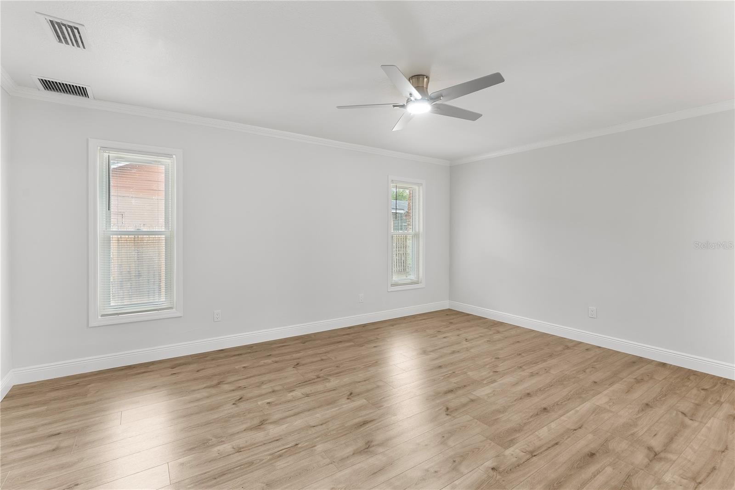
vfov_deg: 73.8
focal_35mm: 16
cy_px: 245
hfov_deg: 96.7
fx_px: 327
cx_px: 368
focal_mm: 16
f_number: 8
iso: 250
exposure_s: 1/15
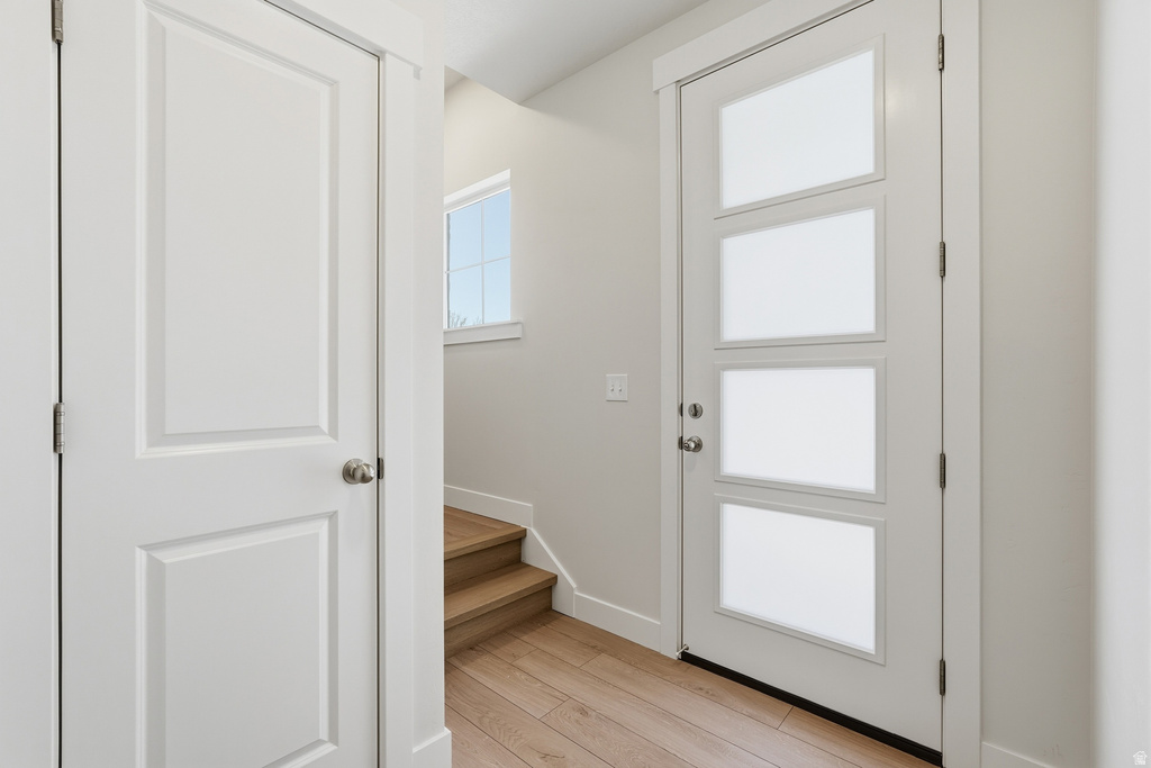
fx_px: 512
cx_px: 576
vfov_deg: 73.8
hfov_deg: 96.7
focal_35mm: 16
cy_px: 384
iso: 250
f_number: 10
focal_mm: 16
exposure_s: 1/640
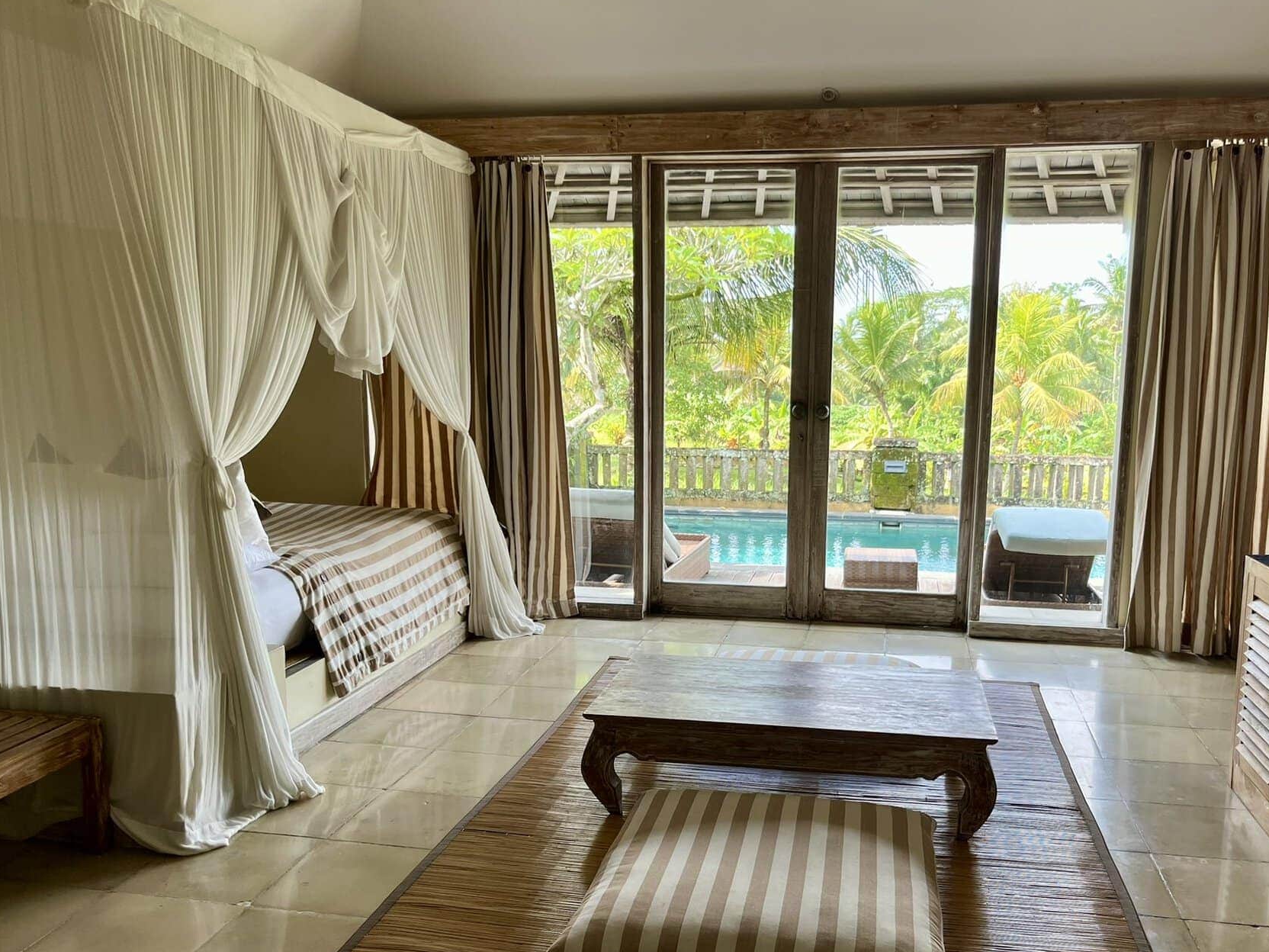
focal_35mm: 30
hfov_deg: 59.8
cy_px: 543
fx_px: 1100
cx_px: 705
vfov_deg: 46.7
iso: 40
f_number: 1.6
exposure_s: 1/225
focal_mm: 5.1
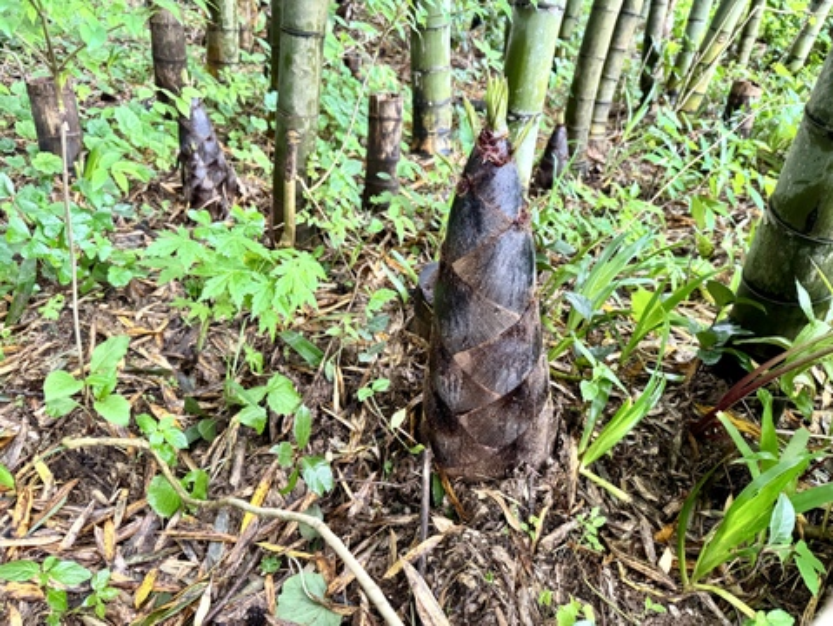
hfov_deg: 71.6
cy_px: 313
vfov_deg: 56.9
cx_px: 416
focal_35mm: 24
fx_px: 578
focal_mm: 6.76
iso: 640
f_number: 1.78
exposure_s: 1/60
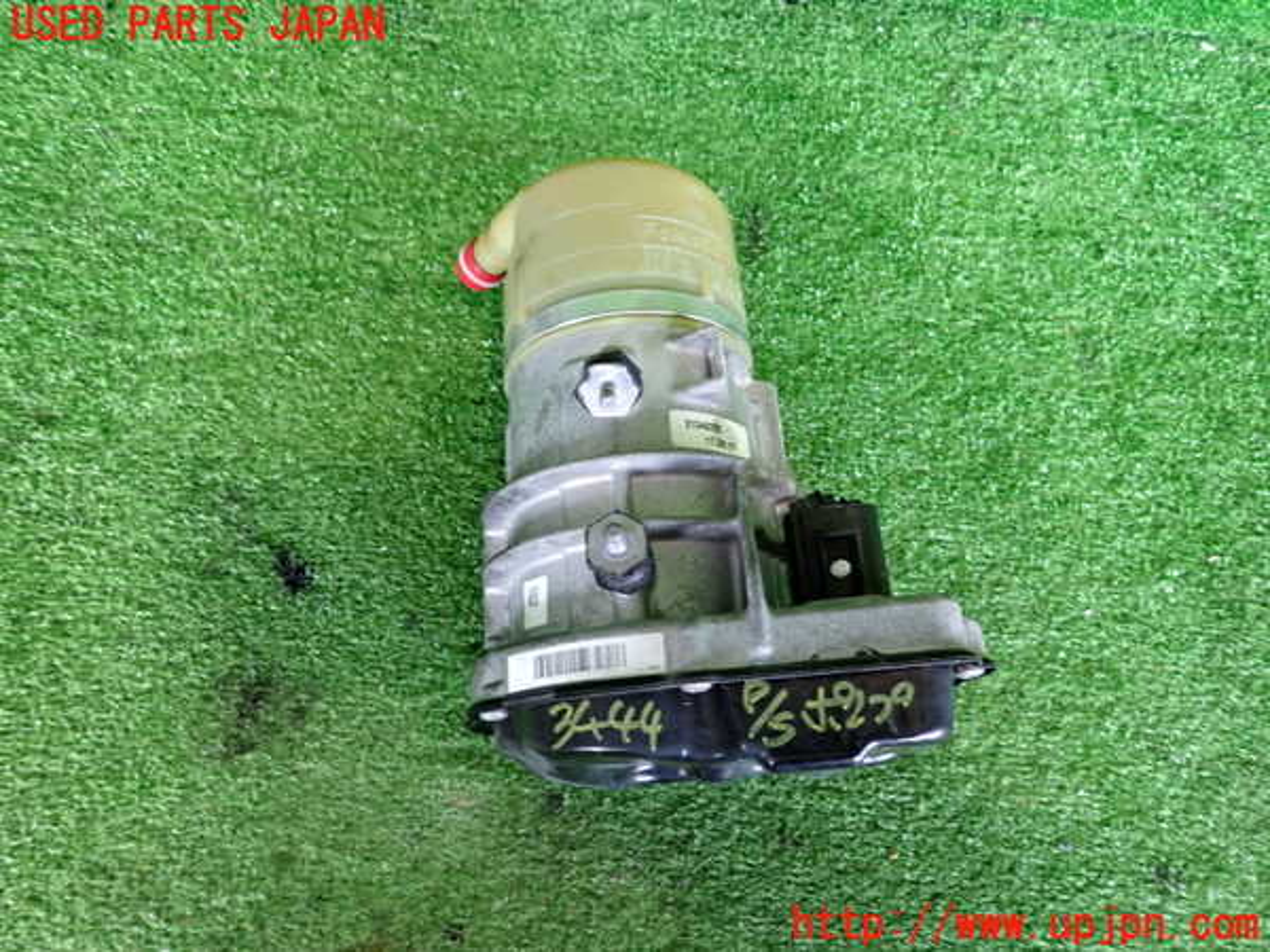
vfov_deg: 54.9
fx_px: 917
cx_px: 635
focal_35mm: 25
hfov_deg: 69.4
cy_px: 476
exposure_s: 1/30
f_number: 2
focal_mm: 4.5
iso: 320
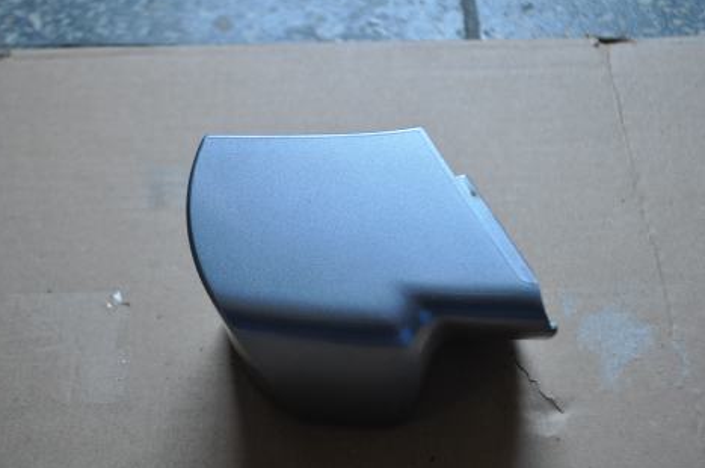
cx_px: 338
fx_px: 880
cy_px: 242
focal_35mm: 45
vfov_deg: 29.8
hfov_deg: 43.6
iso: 800
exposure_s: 1/50
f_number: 4.5
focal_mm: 28
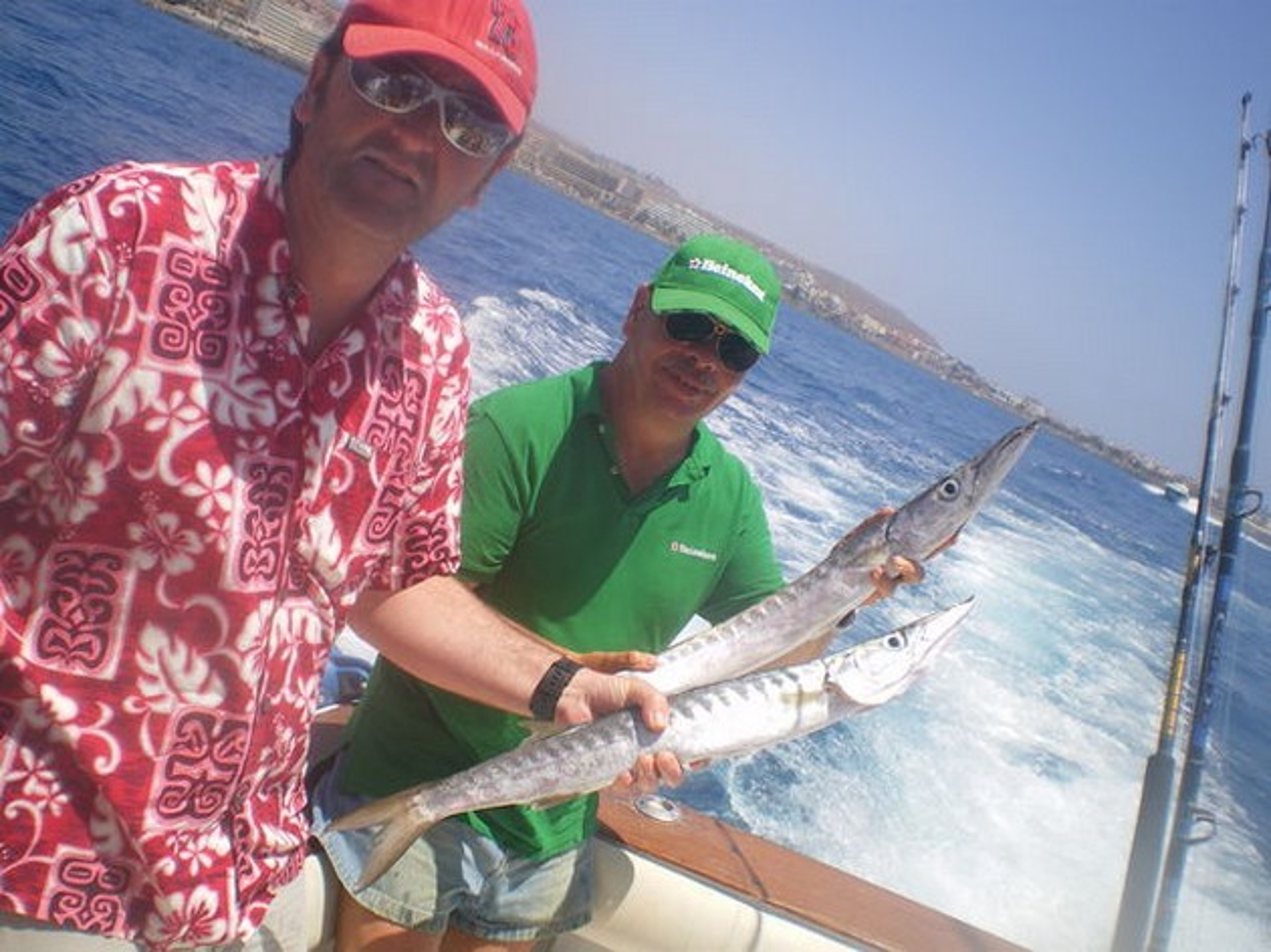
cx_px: 636
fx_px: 1321
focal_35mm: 36
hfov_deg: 51.4
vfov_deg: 39.6
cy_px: 476
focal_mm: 6.3
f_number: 4.6
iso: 50
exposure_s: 1/500
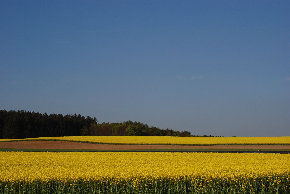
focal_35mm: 66
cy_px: 97
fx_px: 532
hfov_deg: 30.5
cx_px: 145
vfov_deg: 20.7
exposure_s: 1/400
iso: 200
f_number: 10
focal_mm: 44
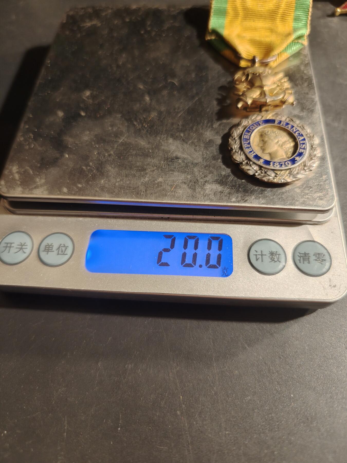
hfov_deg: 58.9
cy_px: 232
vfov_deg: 73.9
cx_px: 174
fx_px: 307
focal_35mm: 23
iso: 200
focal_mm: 6.06
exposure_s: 1/100
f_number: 1.6
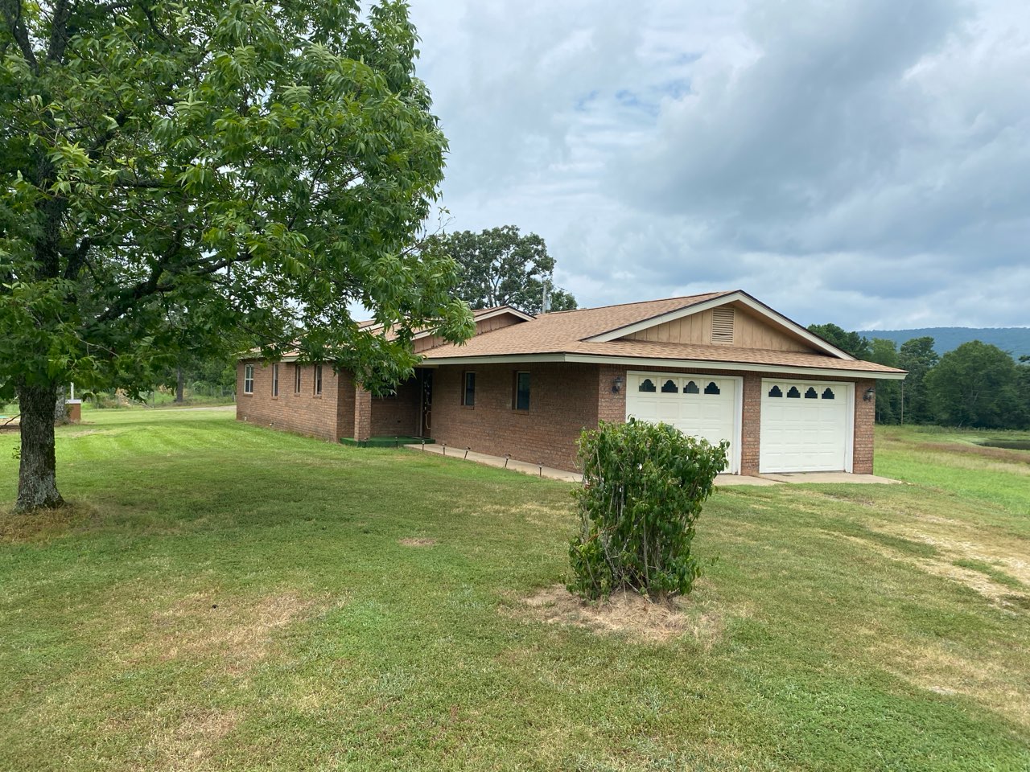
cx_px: 515
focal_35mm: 26
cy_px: 386
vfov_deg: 53.1
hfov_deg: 67.3
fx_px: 774
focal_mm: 4.25
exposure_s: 1/3401
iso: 32
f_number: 1.8
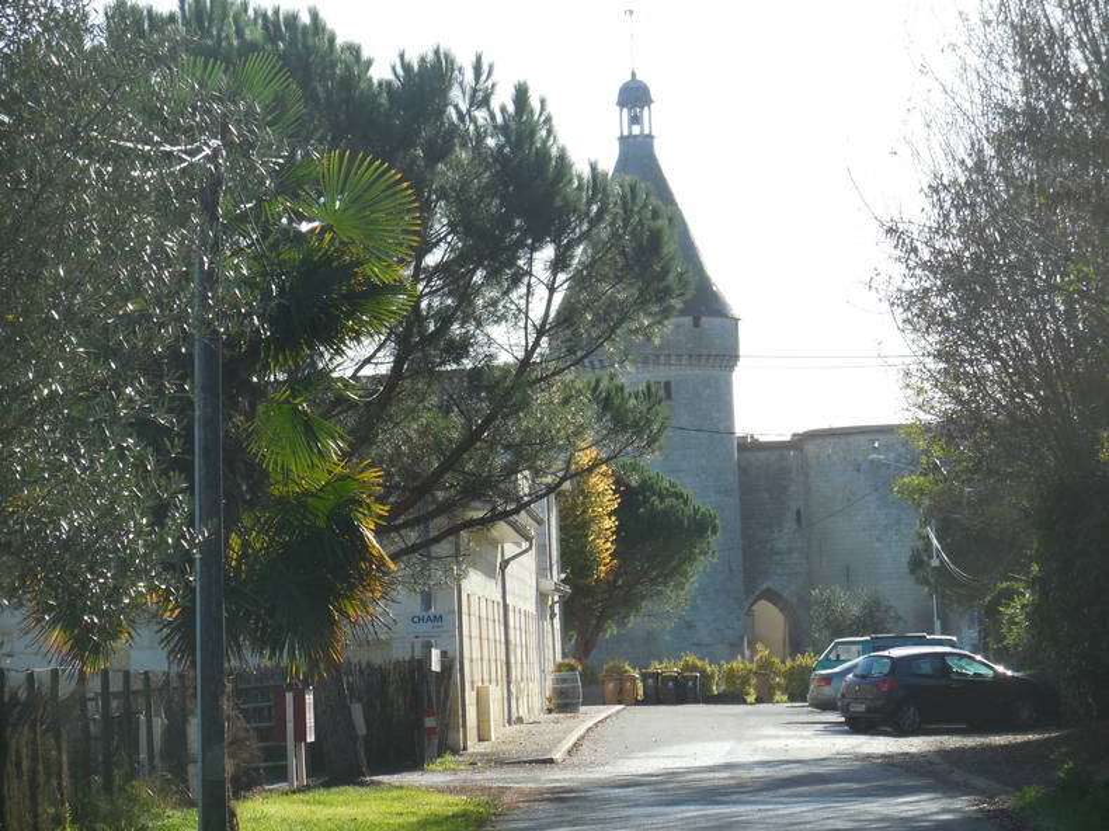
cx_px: 554
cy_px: 416
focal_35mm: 145
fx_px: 4644
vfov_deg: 10.2
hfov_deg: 13.6
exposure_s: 1/400
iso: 125
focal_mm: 25.8
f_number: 5.1
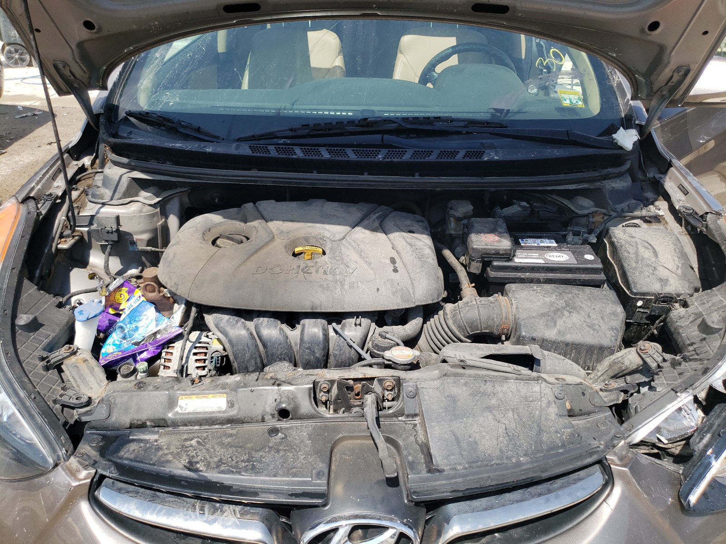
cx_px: 363
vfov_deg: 53.1
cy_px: 272
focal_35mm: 26
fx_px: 545
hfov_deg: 67.3
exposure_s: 1/2000
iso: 50
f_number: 1.5
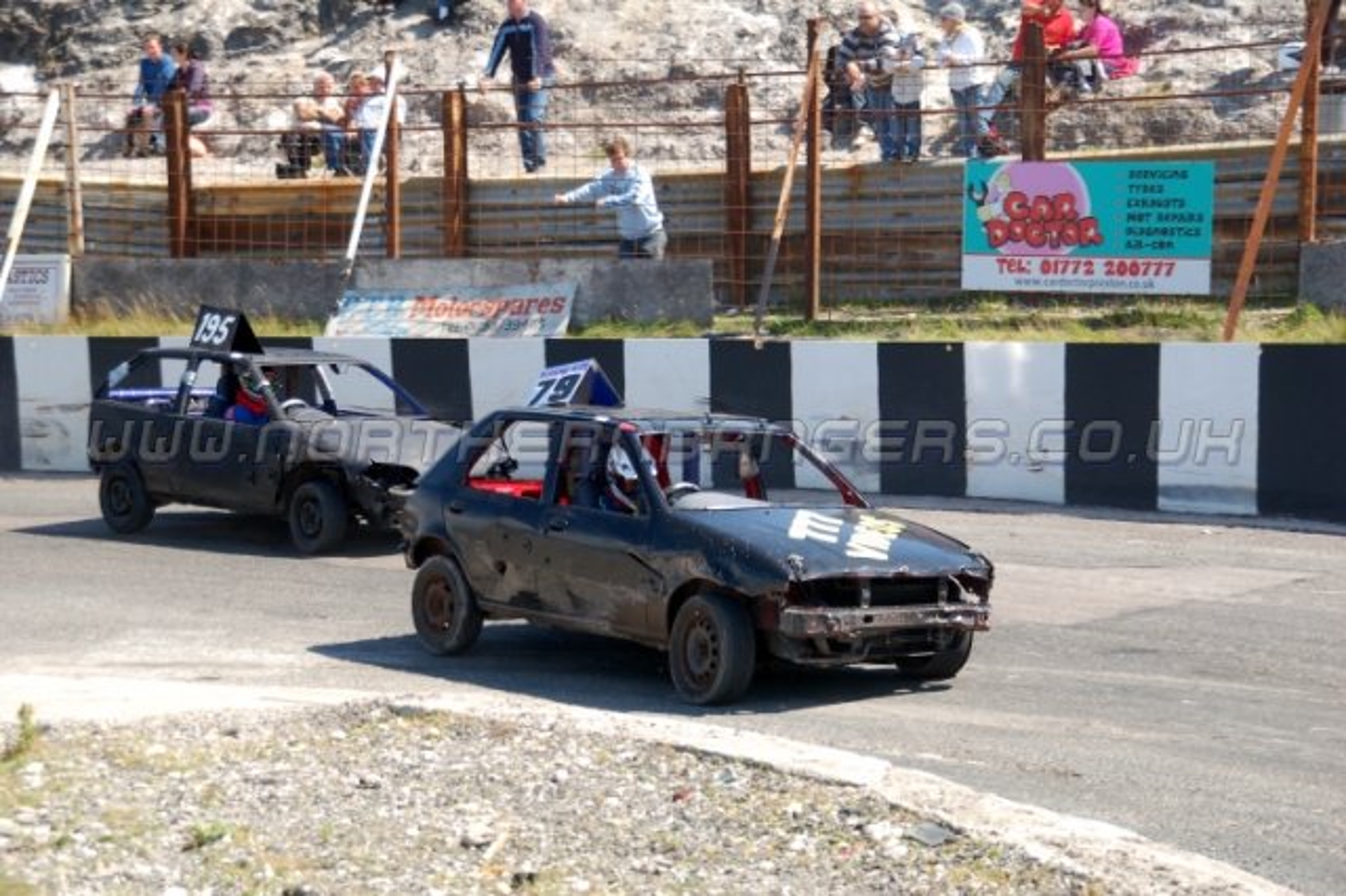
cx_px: 673
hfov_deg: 24.6
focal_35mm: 82
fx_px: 3083
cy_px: 448
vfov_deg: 16.5
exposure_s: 1/800
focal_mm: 55
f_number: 5.3
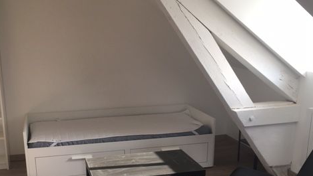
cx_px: 157
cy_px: 149
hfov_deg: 47.3
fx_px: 357
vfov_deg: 27.0
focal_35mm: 43
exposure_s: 1/50
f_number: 2.2
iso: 32
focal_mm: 4.15
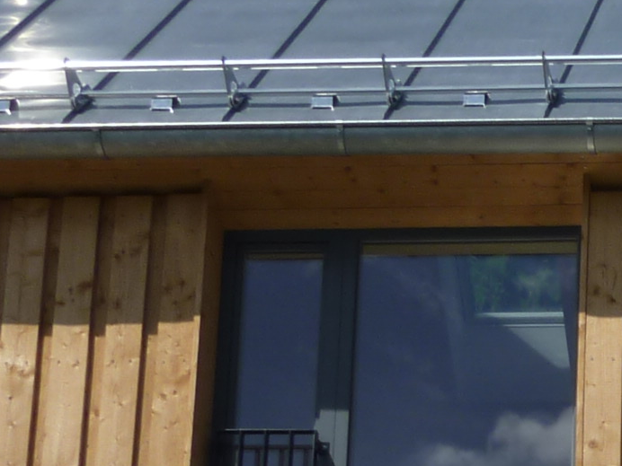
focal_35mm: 118
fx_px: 2120
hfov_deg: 15.1
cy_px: 692
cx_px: 1007
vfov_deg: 12.0
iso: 80
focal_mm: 4.5
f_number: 10
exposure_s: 1/160
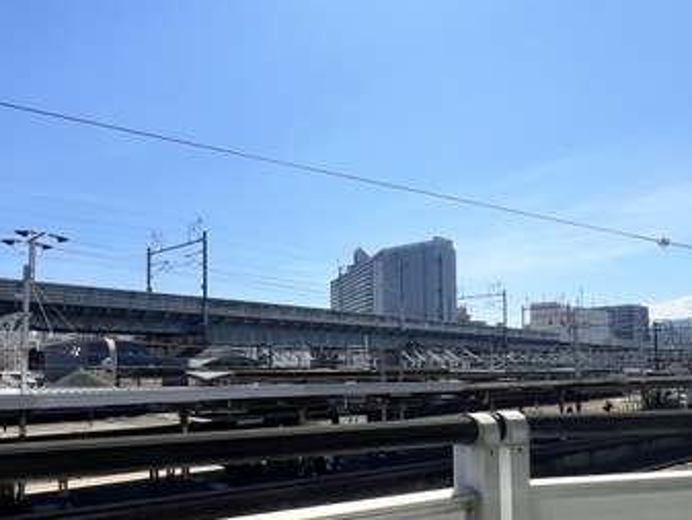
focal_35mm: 27
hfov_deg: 63.4
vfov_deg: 50.6
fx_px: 540
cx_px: 224
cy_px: 338
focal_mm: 1.57
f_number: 1.8
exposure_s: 1/2874
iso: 32
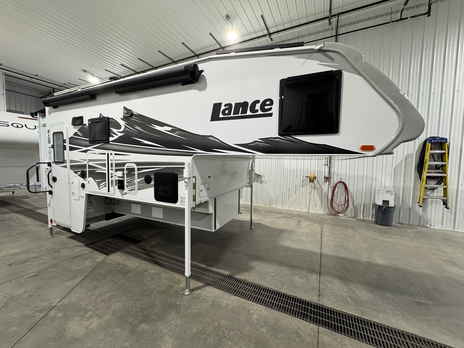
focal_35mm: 14
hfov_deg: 102.1
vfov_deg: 85.7
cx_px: 232
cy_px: 174
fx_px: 188
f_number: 2.2
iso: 250
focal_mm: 2.22
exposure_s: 1/120
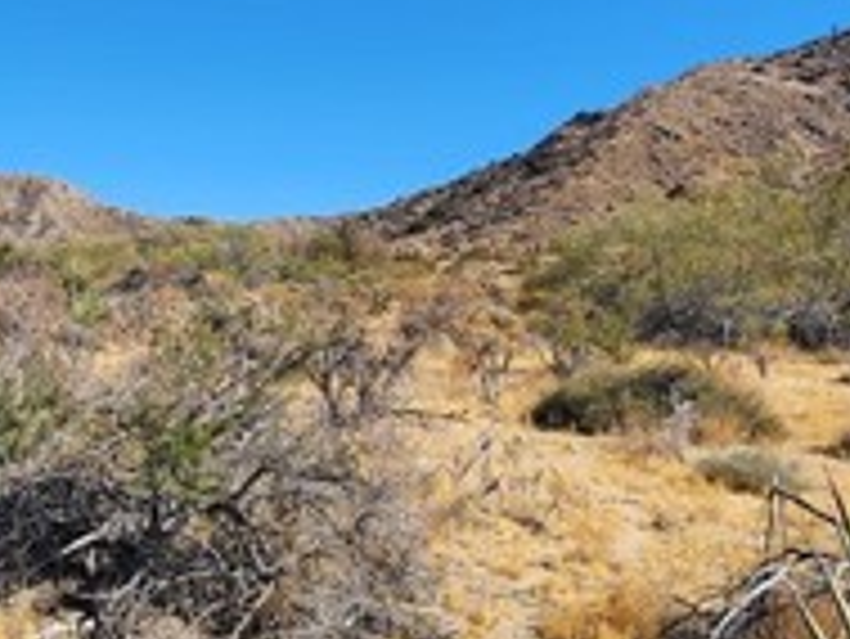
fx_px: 1081
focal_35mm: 44
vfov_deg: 32.6
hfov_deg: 41.6
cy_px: 216
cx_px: 211
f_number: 2.2
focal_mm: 2.2
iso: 50
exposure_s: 1/1879
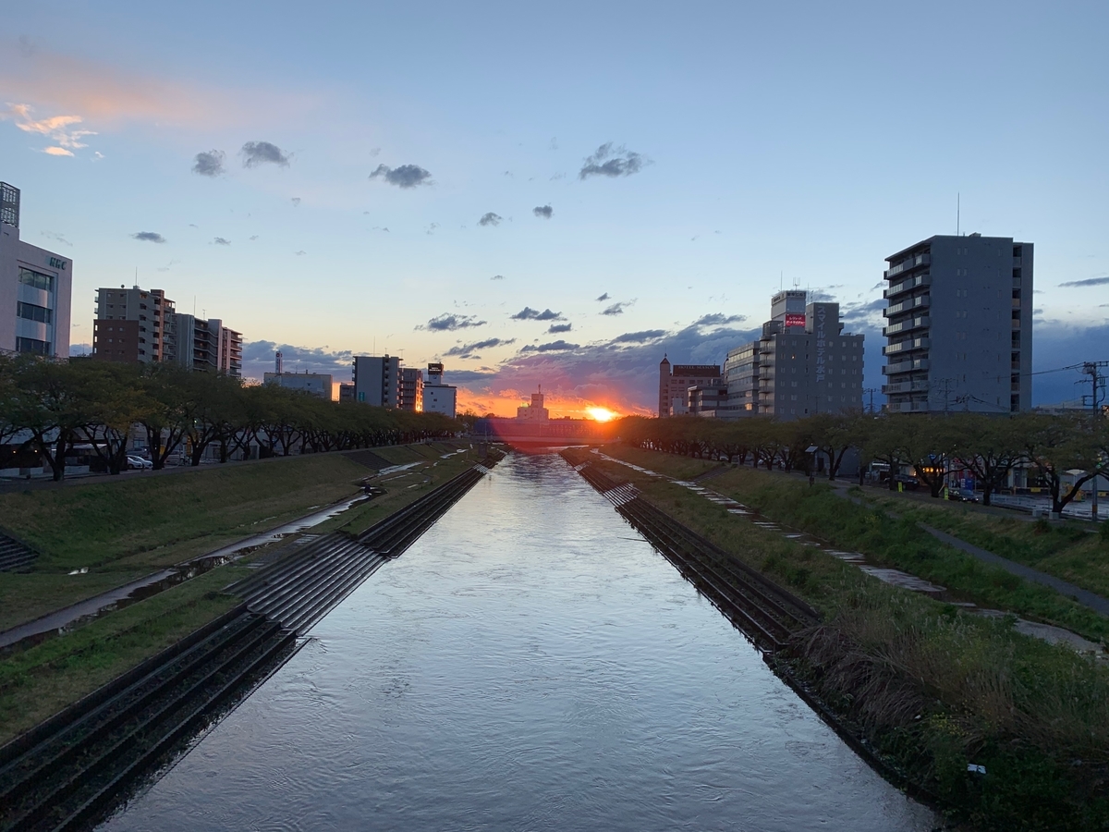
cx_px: 554
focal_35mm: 26
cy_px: 416
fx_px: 833
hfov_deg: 67.3
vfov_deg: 53.1
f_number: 1.8
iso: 25
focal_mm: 4.25
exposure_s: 1/635
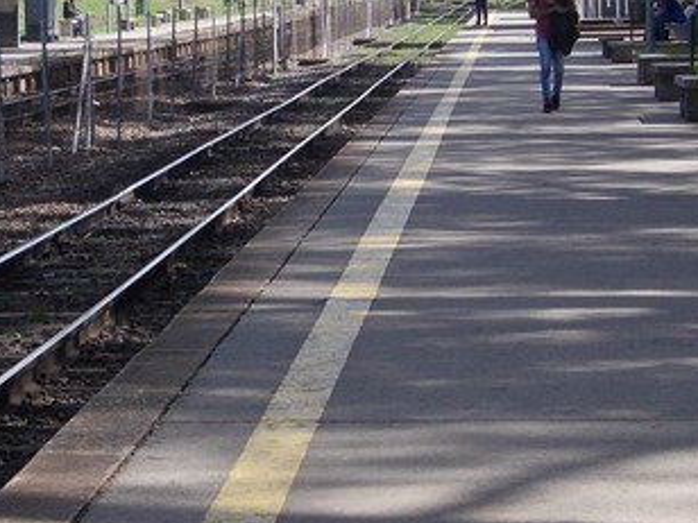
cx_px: 163
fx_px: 3004
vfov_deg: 10.0
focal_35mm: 149
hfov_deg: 13.2
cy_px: 213
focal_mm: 8.5
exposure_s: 1/400
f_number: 4
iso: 80
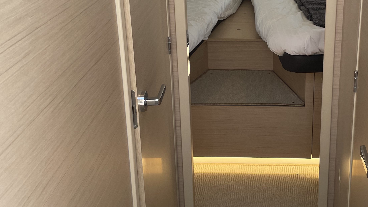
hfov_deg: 39.4
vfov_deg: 22.8
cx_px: 244
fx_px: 507
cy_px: 51
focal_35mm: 52
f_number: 1.6
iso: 40
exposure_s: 1/121
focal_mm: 4.2
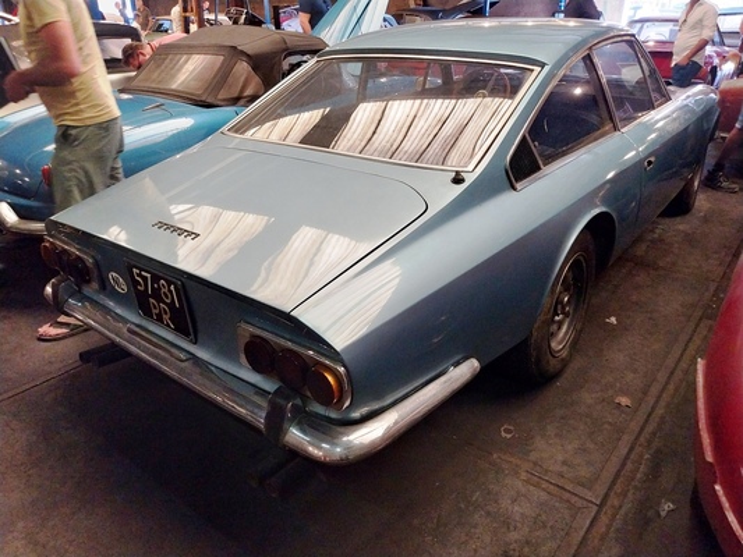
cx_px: 372
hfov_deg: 67.3
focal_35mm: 26
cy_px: 278
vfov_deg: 53.1
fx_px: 558
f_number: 1.8
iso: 320
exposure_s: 1/33
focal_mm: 4
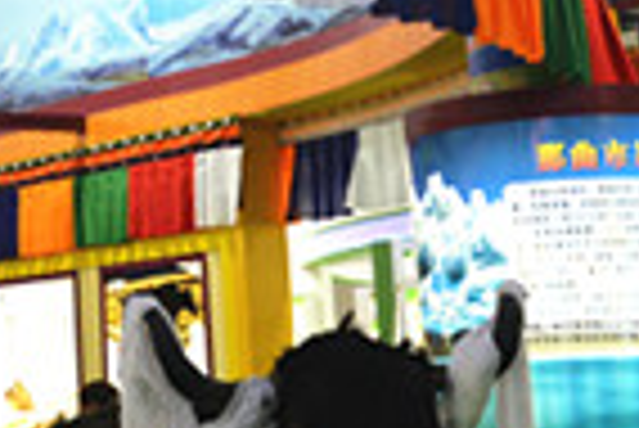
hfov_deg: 18.1
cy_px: 23
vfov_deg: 12.5
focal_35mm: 109
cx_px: -56
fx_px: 1937
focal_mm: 24
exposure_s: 1/80
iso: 400
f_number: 4.5
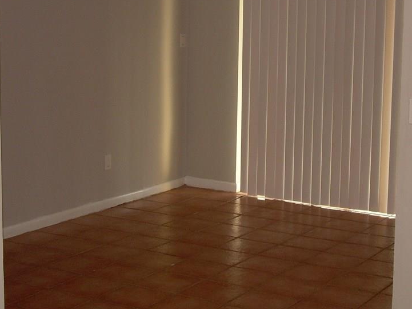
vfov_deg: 18.1
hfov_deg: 24.1
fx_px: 964
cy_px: 102
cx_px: 240
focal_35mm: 81
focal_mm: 9.6
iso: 141
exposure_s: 1/60
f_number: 3.3
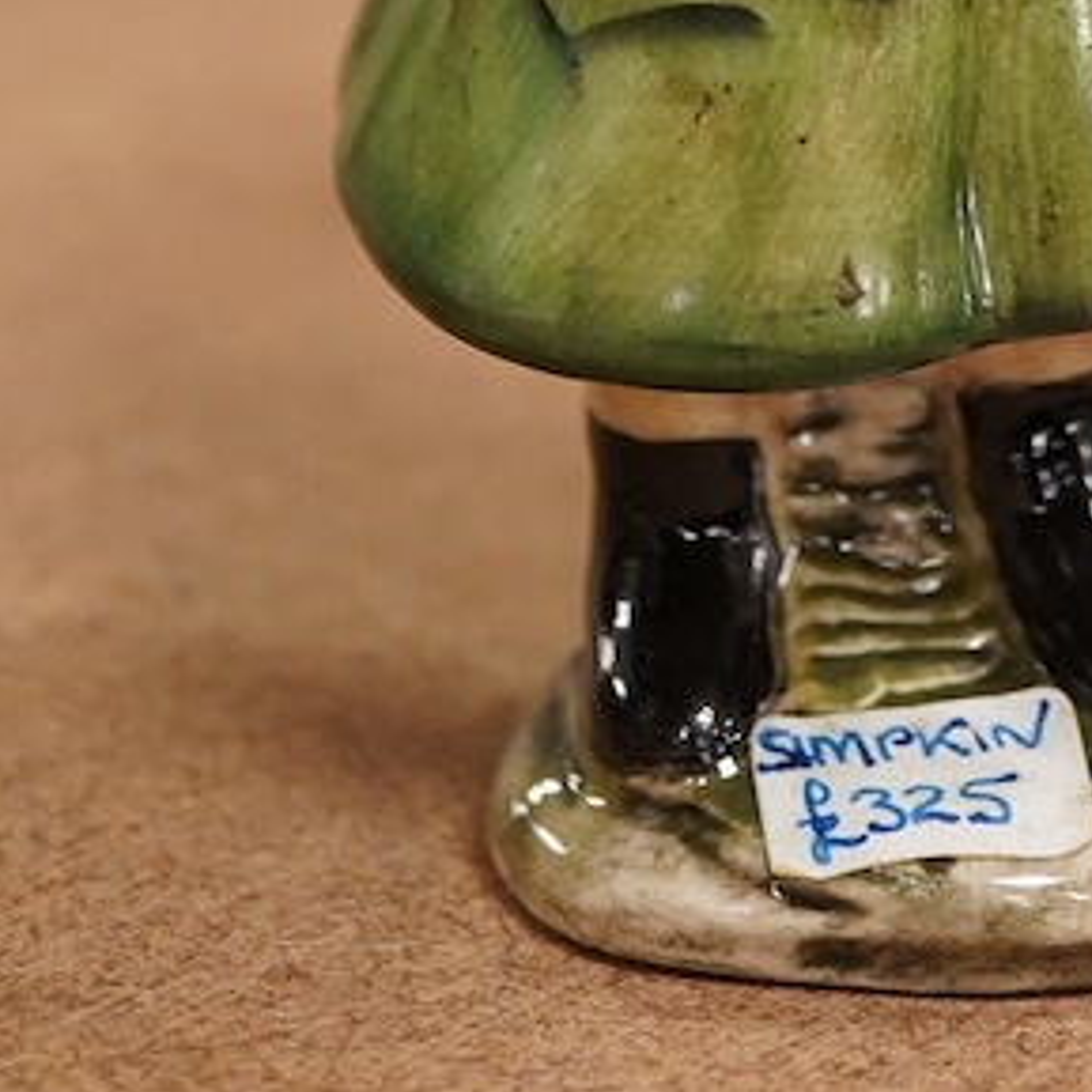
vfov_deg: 11.2
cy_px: -663
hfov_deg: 11.7
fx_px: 5318
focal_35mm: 149
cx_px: 862
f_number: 3.5
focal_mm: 30
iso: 2500
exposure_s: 1/320
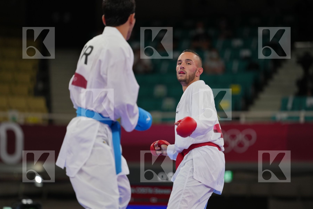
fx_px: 1739
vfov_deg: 6.9
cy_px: 104
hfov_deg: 10.3
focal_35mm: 200
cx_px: 156
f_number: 2.8
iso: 500
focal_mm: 200
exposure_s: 1/1000
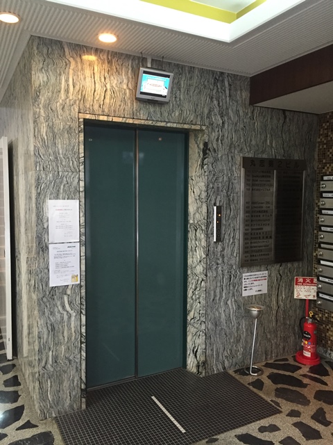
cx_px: 166
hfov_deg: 48.2
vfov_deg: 61.7
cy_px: 222
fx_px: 372
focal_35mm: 29
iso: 200
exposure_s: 1/30
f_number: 2.2
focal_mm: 4.15
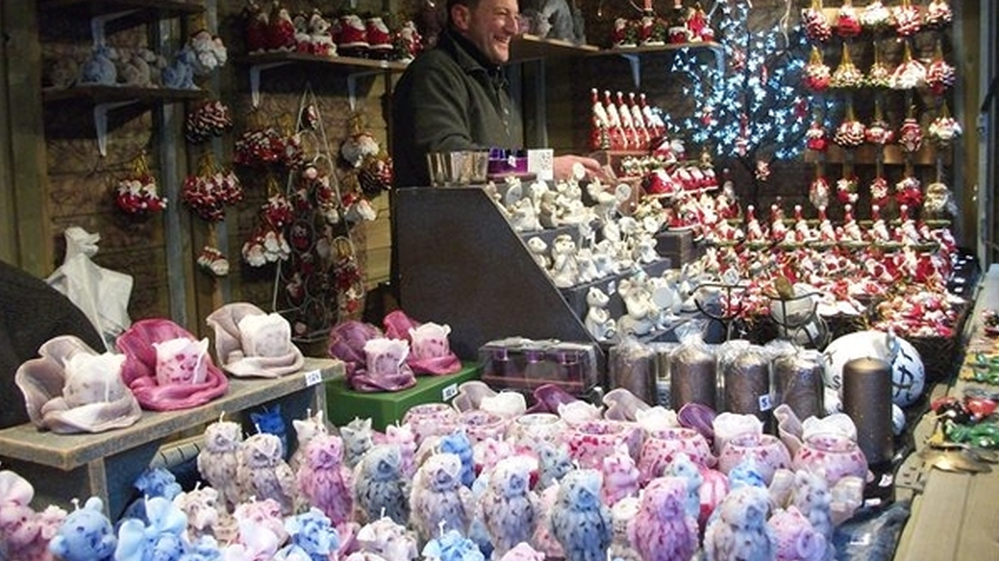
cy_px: 239
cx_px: 500
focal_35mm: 35
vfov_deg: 33.6
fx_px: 927
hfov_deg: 56.6
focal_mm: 5.7
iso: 320
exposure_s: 1/160
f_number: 2.9
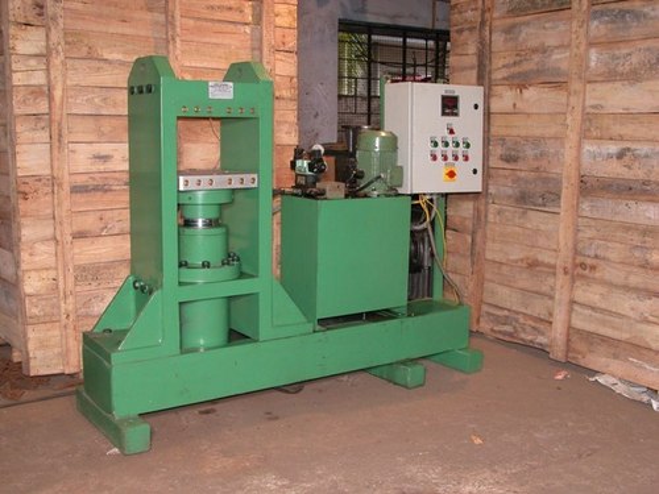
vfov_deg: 36.8
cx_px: 330
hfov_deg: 47.9
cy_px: 247
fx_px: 742
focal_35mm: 39
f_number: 5.1
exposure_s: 1/60
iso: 200
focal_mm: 10
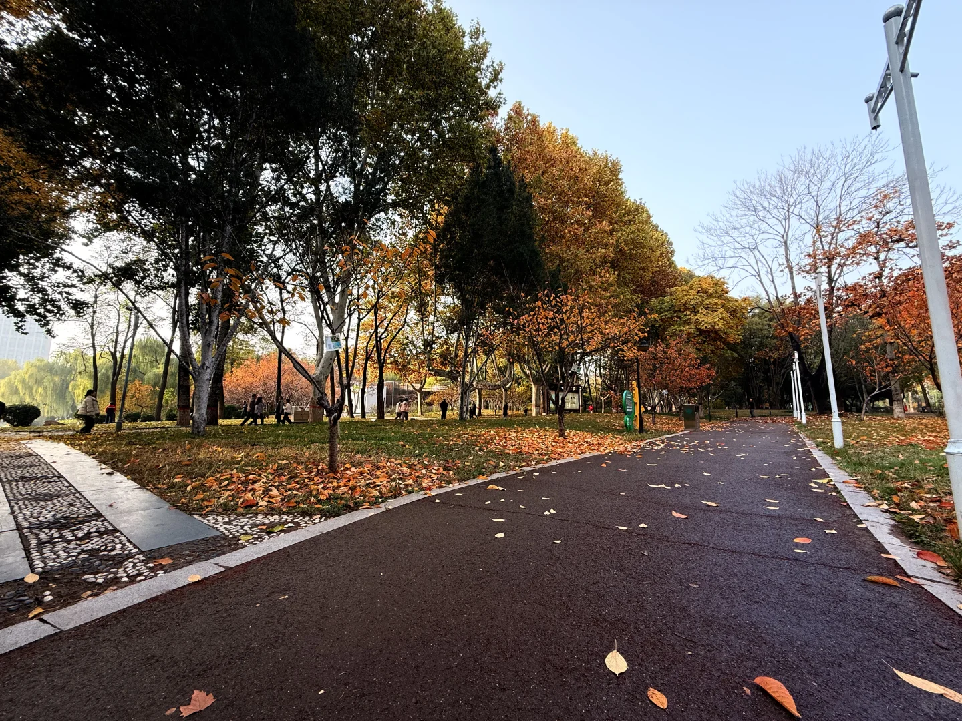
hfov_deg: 102.1
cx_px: 481
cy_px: 360
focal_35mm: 14
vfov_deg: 85.7
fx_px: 389
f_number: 2.2
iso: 64
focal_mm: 2.22
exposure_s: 1/254
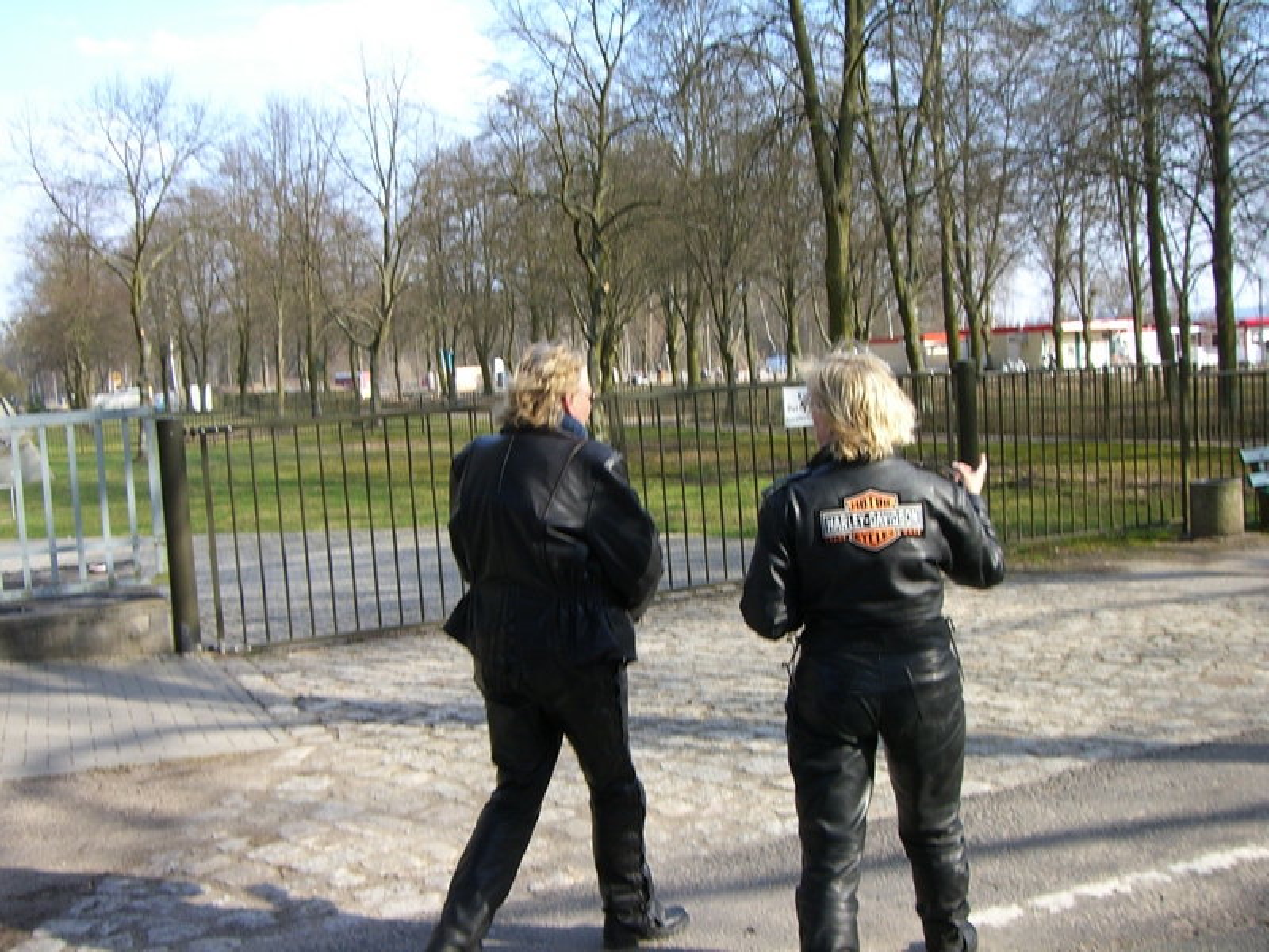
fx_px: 1393
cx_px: 634
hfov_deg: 49.0
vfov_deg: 37.7
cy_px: 476
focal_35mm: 38
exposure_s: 1/160
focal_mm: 6.2
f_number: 4.3
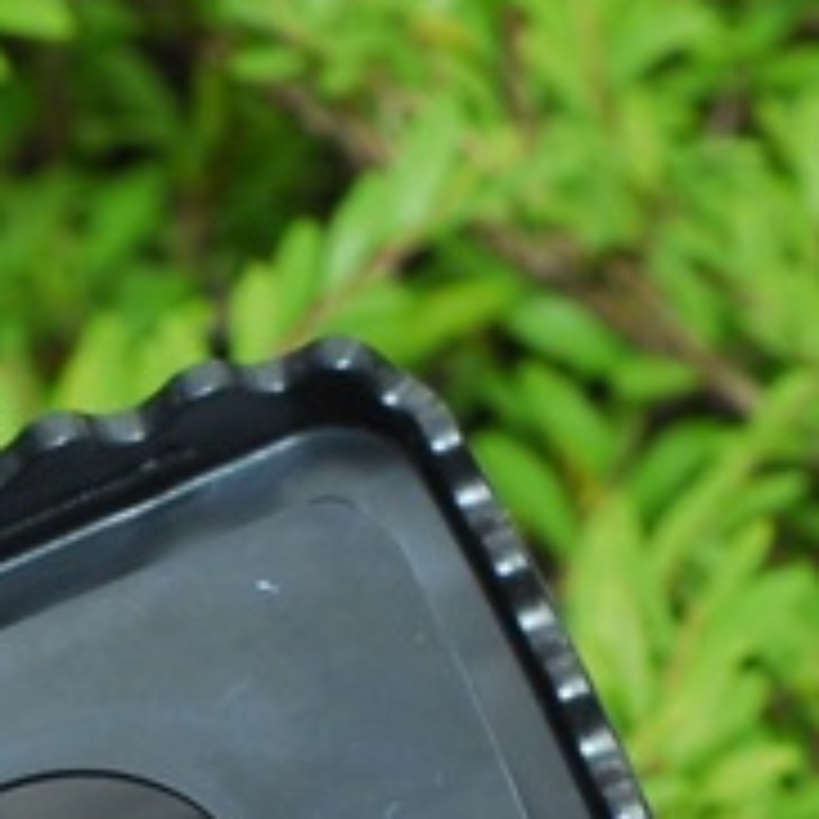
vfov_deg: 3.6
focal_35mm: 478
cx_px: -1228
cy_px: 1692
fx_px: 12795
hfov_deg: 3.6
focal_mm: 50
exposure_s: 1/250
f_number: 8
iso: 320
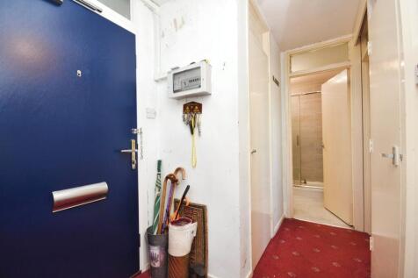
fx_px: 174
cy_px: 139
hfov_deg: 100.4
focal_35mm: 15
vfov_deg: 77.3
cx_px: 209
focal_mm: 10
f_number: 8
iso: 1000
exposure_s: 1/30
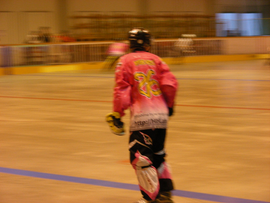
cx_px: 134
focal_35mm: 114
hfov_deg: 17.3
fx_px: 889
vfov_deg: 13.0
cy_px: 101
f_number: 3.5
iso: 200
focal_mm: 18.9
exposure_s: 1/28.2
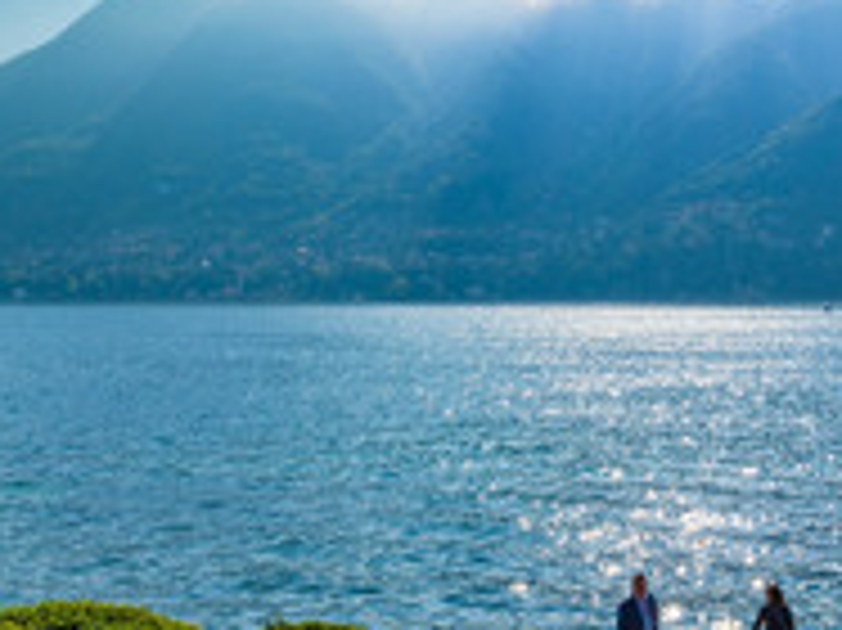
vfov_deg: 30.2
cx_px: 549
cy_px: 284
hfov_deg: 39.3
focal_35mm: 48
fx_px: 1167
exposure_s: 1/320
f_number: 11
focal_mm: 12.3
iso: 100
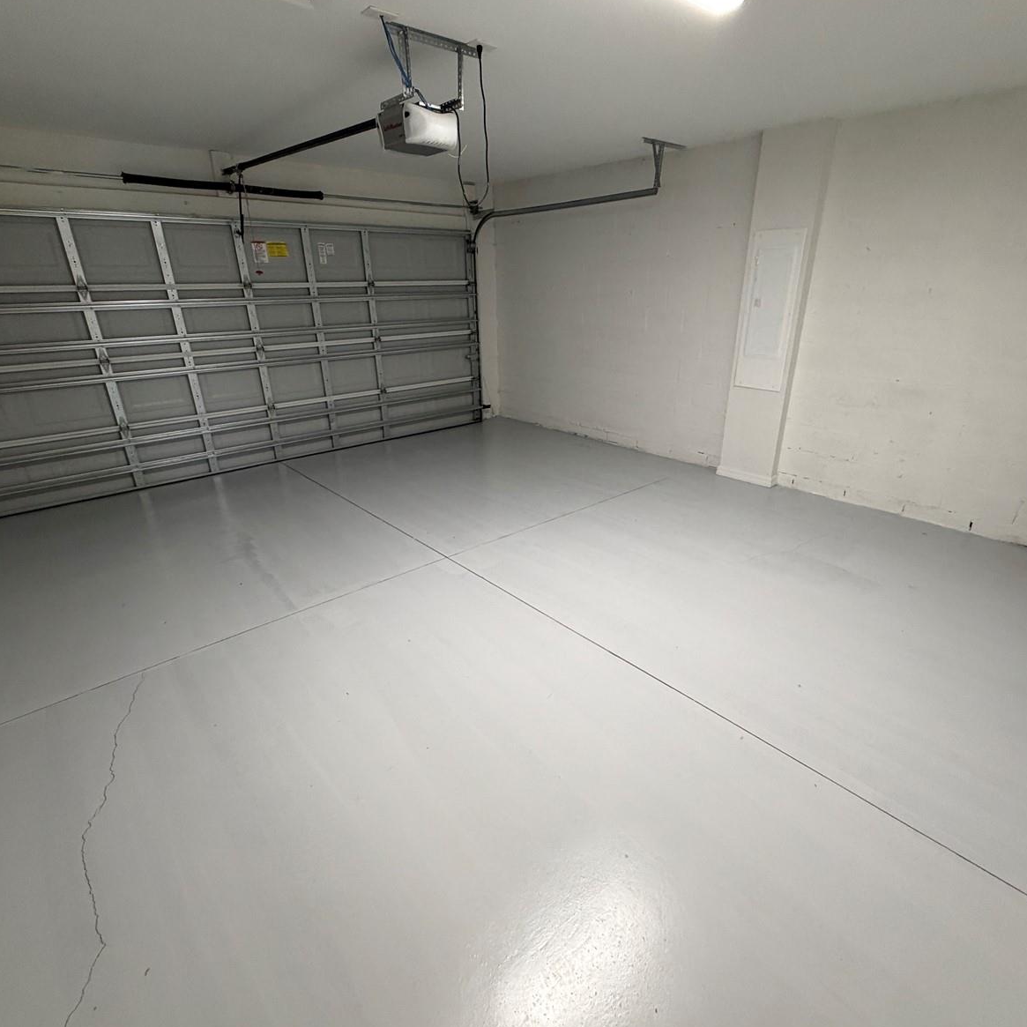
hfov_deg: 83.9
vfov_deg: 84.0
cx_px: 532
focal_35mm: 17
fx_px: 571
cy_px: 517
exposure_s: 1/60
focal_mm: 2.22
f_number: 2.2
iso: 320
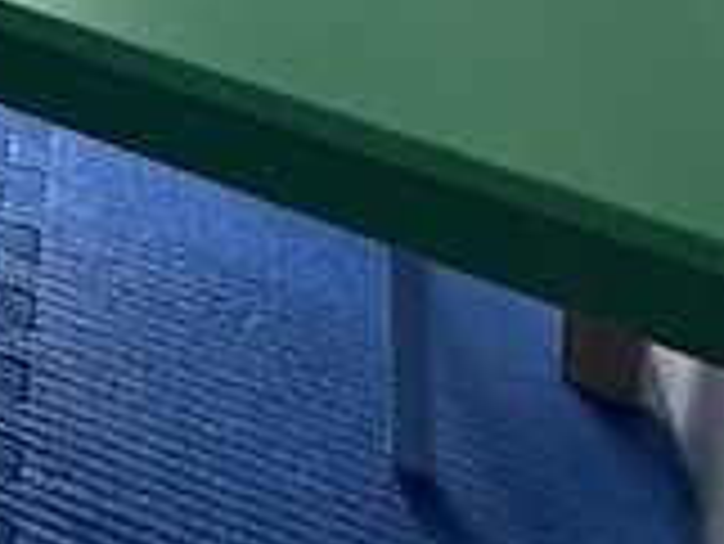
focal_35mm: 98
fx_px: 2051
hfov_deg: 12.8
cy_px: -1137
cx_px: -1207
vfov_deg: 10.3
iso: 100
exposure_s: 1/100
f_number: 2.2
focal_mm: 2.22
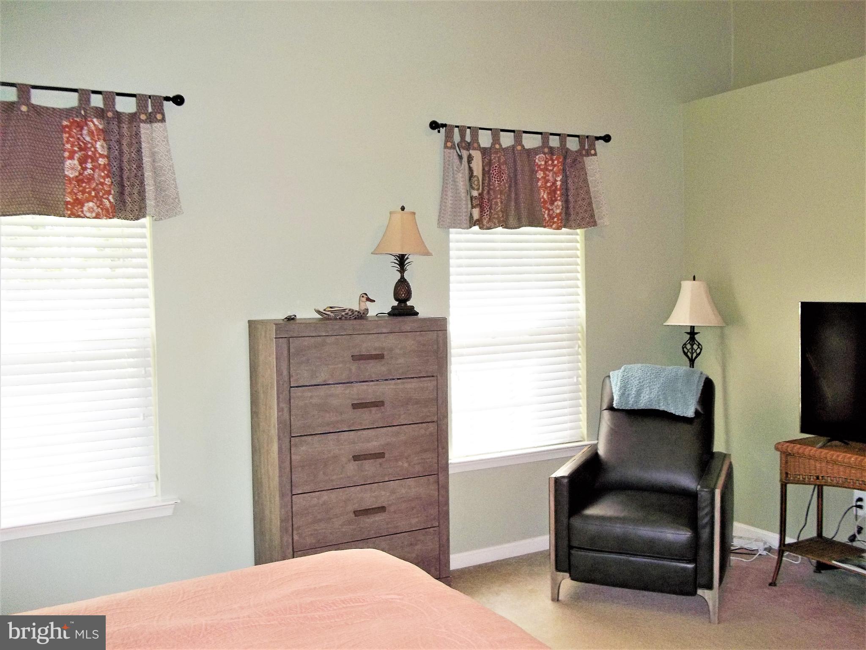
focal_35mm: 32
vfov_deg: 44.2
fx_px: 801
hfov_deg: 56.8
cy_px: 325
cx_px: 433
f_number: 2.9
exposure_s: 1/40
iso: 160
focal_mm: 5.7
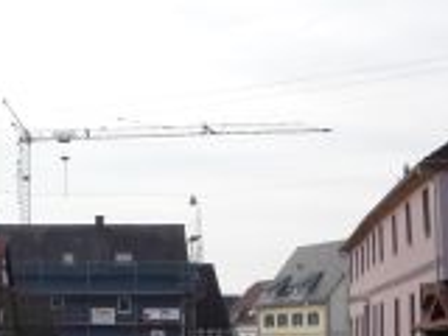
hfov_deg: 19.9
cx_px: 6
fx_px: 1242
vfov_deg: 15.4
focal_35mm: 96
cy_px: 227
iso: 100
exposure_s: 1/320
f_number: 4
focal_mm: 5.2
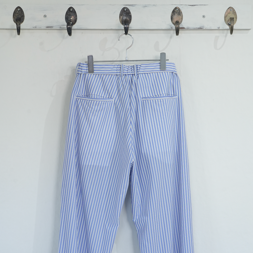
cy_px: 176
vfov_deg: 21.3
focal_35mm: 81
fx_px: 670
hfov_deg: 21.4
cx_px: 126
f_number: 8
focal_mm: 63
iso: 800
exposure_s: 1/50
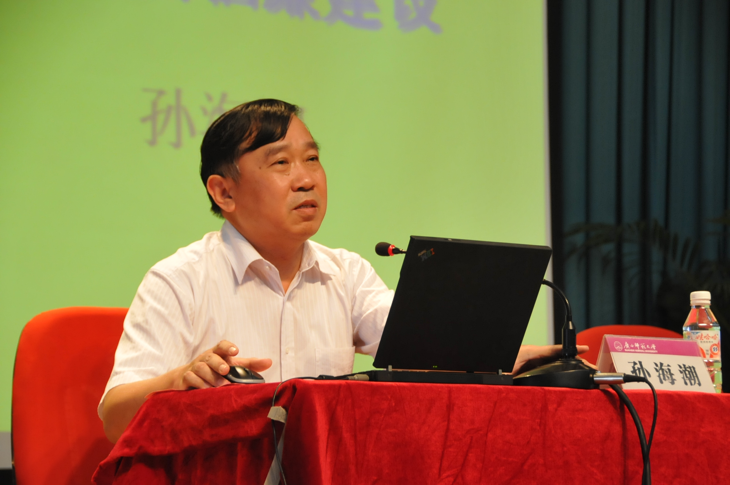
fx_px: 2430
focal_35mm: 120
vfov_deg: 11.4
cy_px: 242
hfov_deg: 17.1
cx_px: 365
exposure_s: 1/60
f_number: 5
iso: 1600
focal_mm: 80
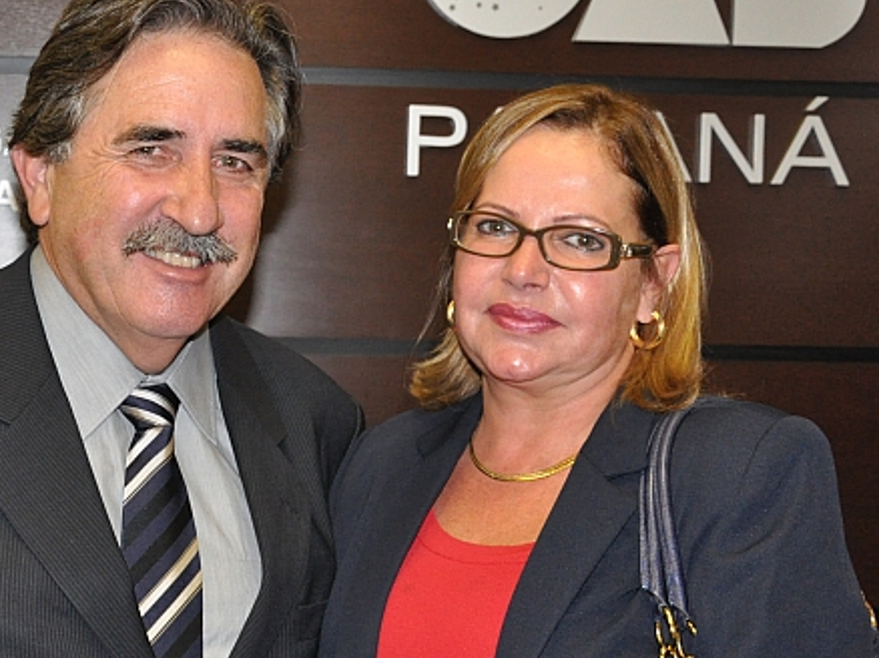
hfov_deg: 24.6
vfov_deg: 18.6
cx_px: 267
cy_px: 388
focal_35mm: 79
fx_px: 2005
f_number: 7.1
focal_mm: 30
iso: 1600
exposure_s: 1/60
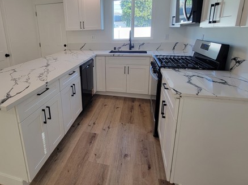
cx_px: 96
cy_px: 69
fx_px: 136
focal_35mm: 19
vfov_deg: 67.5
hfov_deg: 83.3
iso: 80
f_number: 2.2
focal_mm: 2.2
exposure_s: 1/60
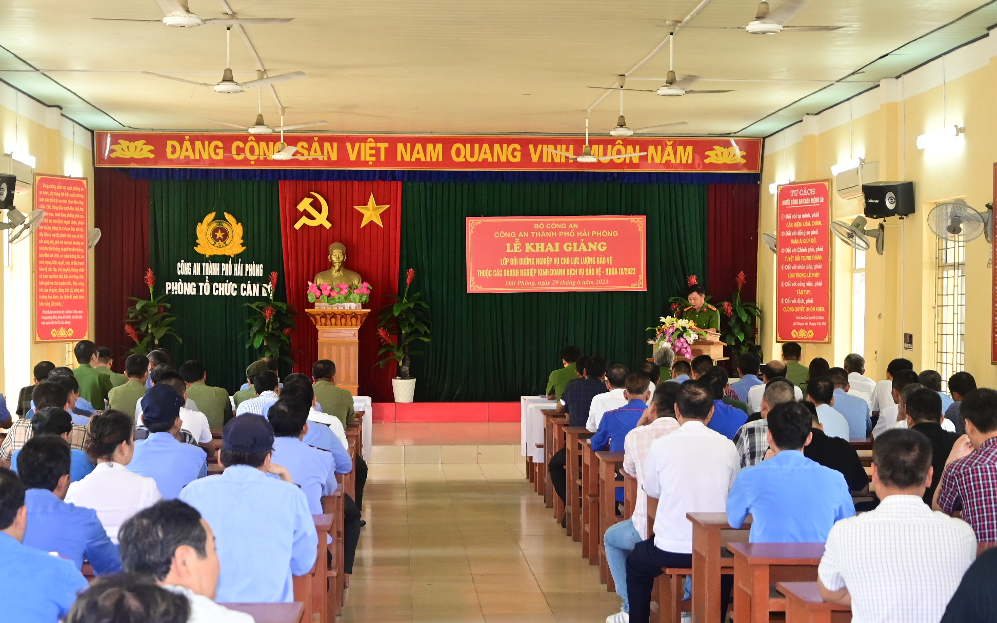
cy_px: 324
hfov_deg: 31.5
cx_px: 500
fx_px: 1766
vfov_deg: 20.0
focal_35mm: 65
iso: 2500
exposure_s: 1/200
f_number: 4.8
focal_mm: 42
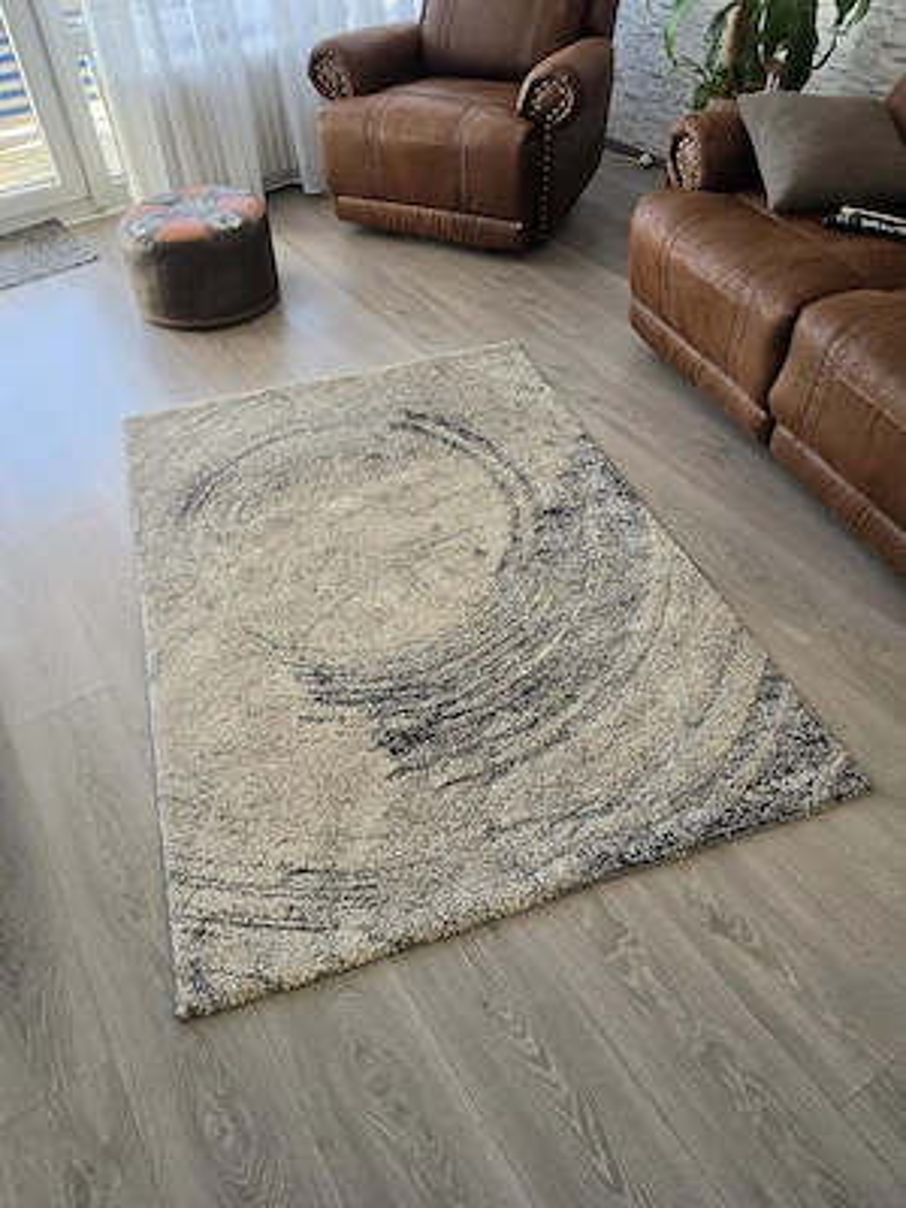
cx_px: 453
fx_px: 803
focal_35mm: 23
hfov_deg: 58.9
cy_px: 604
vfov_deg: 73.9
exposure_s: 1/182
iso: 100
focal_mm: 6.5
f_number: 1.4
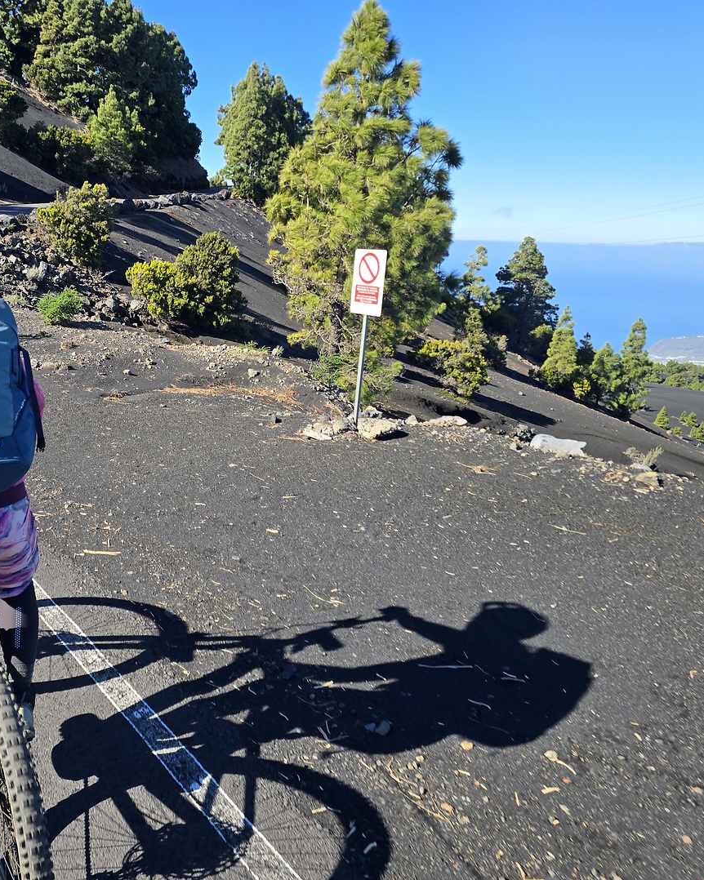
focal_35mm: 30
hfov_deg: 46.4
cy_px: 440
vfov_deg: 58.8
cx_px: 161
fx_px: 782
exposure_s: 1/475
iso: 12
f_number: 1.7
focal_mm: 6.3
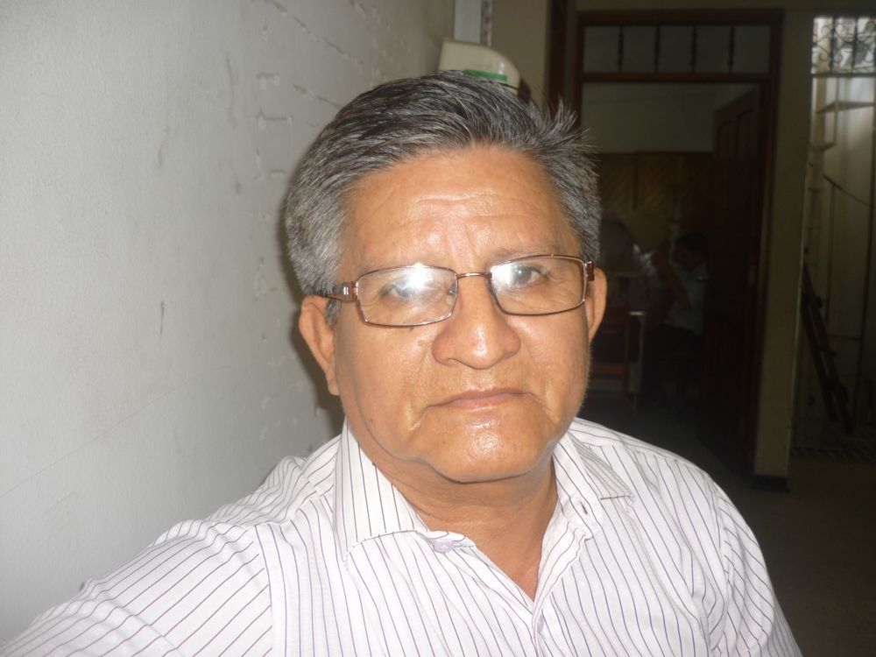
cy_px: 328
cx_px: 438
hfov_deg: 55.4
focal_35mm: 33
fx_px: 835
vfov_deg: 42.9
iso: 100
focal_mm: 5.5
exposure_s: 1/30
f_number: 2.8
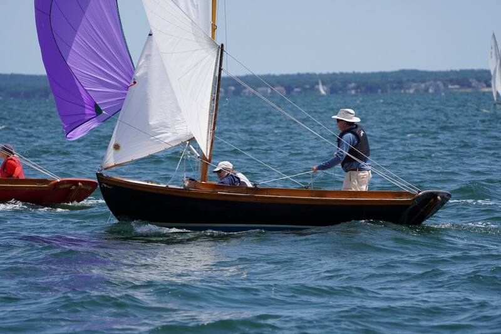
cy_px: 167
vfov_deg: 5.2
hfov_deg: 7.8
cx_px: 250
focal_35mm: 262
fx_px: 3652
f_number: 5
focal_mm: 175
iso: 160
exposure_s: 1/1250
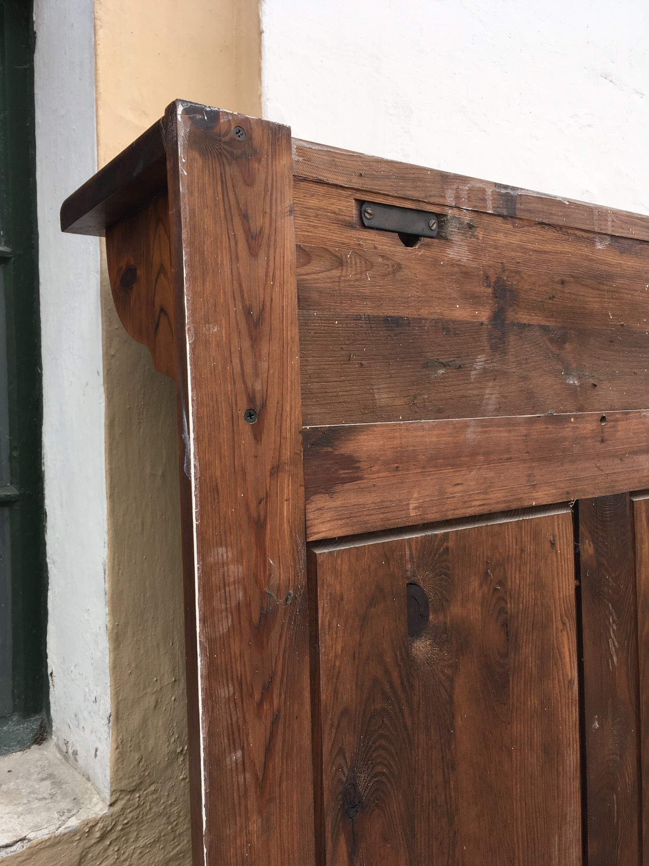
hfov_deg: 48.2
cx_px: 324
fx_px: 725
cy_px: 433
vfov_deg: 61.7
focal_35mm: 29
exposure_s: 1/117
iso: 25
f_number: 2.2
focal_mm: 4.15
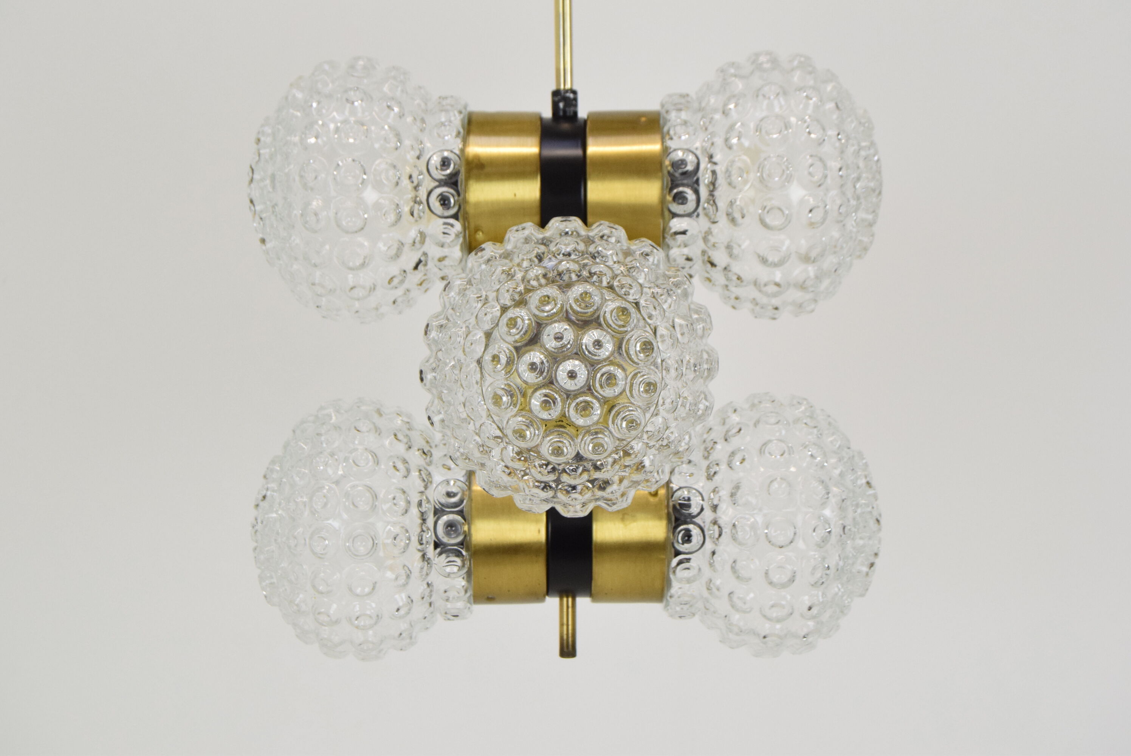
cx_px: 566
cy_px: 378
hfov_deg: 33.4
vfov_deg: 22.7
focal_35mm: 60
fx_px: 1886
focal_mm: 40
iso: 1600
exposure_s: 1/250
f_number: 8
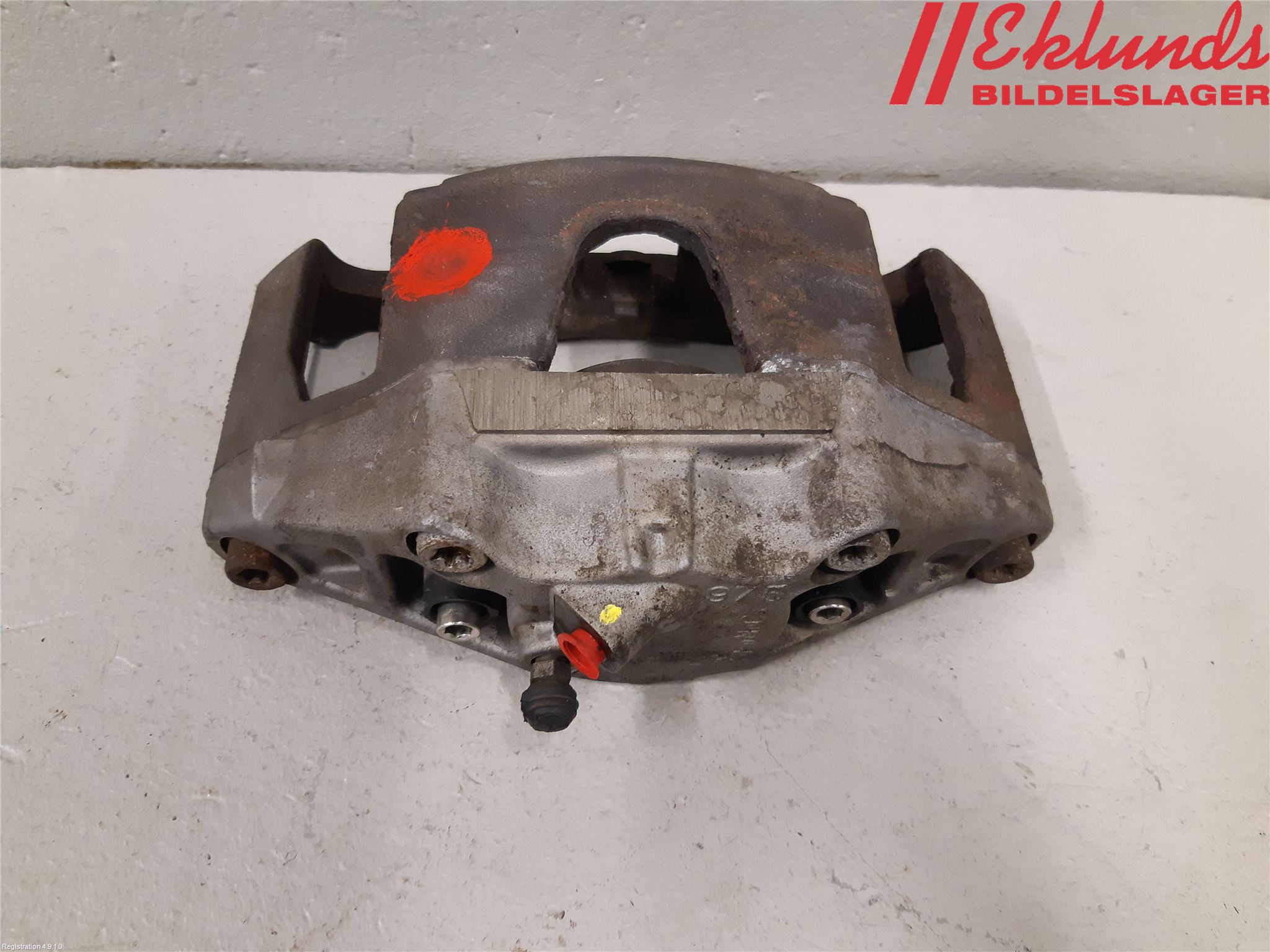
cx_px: 635
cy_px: 476
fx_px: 954
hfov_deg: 67.3
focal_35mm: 26
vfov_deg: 53.1
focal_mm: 3.93
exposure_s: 1/50
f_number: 1.7
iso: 250
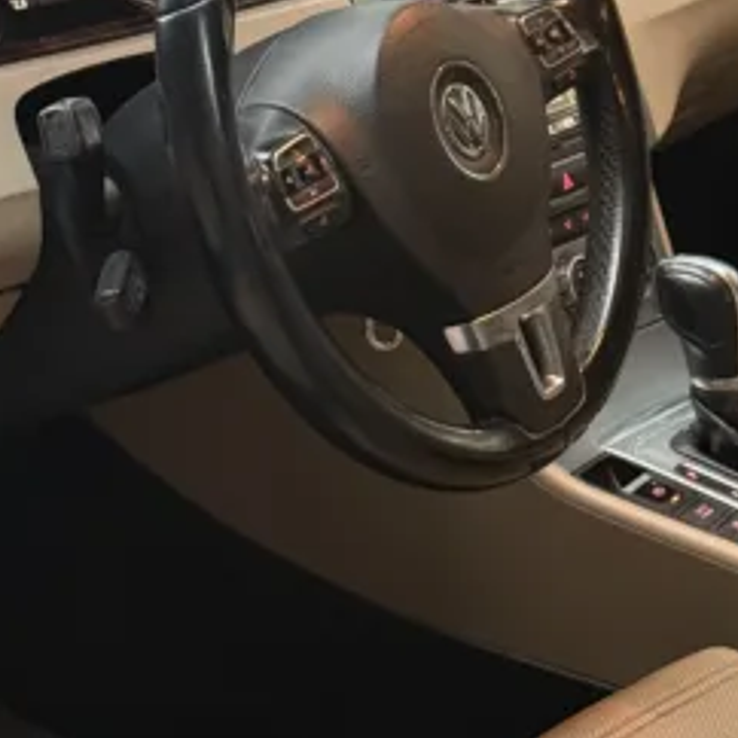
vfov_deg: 13.7
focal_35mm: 126
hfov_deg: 13.8
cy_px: 34
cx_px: 412
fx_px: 3039
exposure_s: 1/40
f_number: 1.78
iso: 320
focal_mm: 6.76
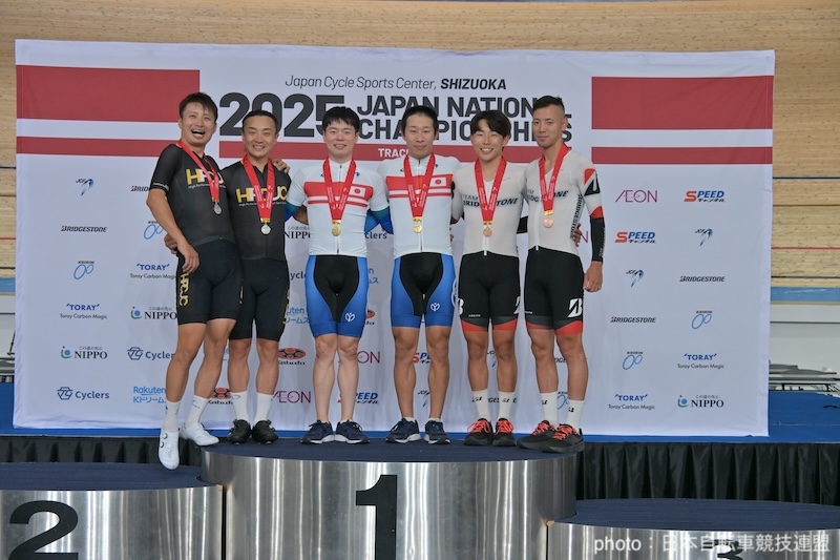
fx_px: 1540
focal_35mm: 66
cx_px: 420
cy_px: 280
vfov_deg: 20.6
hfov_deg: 30.5
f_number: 7.1
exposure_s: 1/160
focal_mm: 66
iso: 640
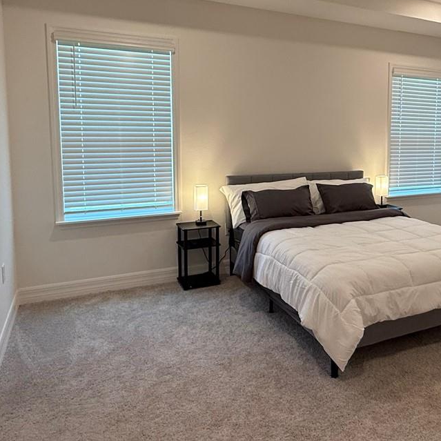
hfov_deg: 50.4
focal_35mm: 31
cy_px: 171
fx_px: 447
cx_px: 330
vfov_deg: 52.1
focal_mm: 2.22
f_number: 2.2
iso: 160
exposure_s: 1/120
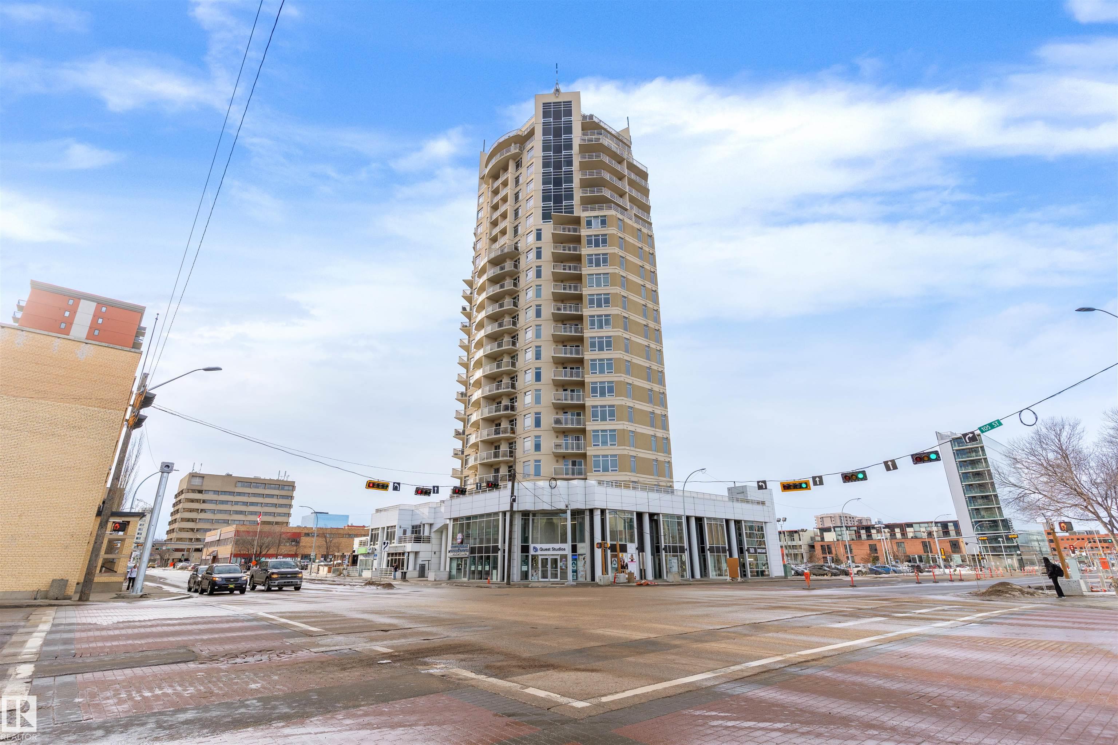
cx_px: 559
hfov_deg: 93.3
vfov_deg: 70.4
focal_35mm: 17
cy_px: 372
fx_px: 528
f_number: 8
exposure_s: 1/350
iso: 200
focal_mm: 17
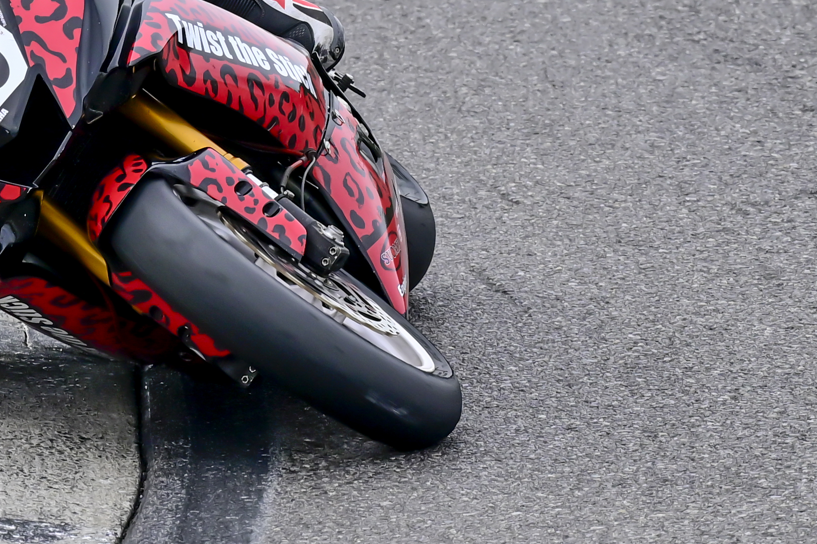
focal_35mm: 1967
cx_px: -364
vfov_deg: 0.7
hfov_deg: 1.0
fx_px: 44636
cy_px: 317
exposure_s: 1/1250
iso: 360
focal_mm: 400
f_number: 5
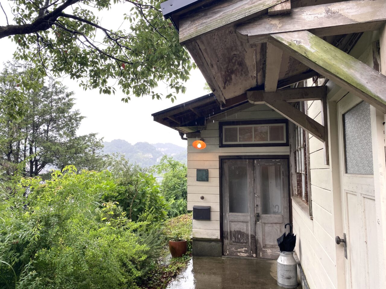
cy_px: 144
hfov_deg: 67.3
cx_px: 193
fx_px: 290
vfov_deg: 53.1
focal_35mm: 26
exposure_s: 1/126
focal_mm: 4.25
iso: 32
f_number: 1.8
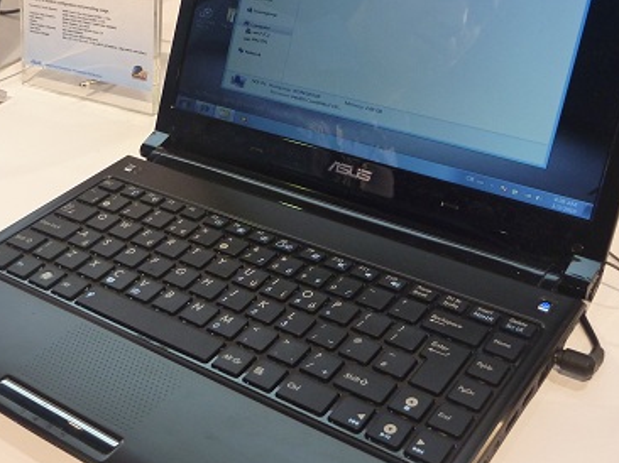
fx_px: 876
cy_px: 211
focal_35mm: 49
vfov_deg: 29.6
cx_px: 303
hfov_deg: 38.9
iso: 200
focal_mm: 4.9
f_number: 3.3
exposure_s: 1/30
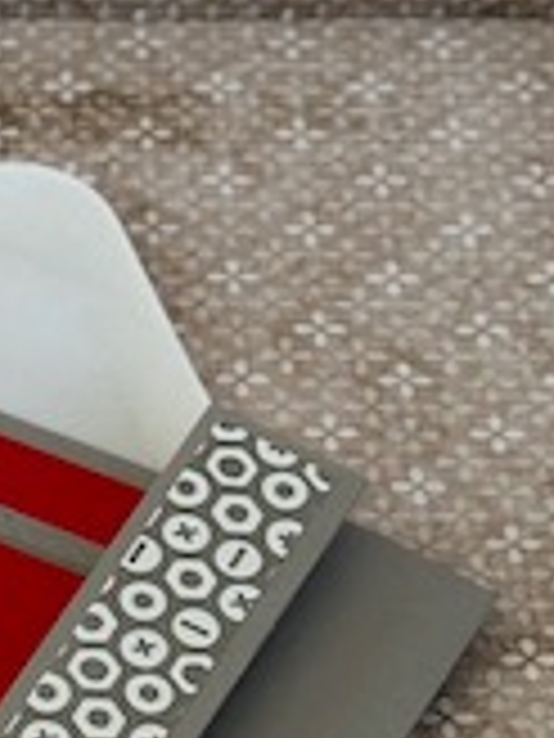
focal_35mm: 187
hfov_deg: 7.7
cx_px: -374
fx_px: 3990
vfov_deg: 10.5
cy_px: 657
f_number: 1.78
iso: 50
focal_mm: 6.86
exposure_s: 1/163
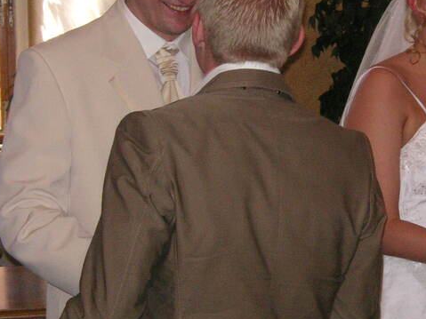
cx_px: 299
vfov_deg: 11.7
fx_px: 1563
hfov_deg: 15.5
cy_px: 106
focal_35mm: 127
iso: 160
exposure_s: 1/90
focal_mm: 12.6
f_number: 4.4
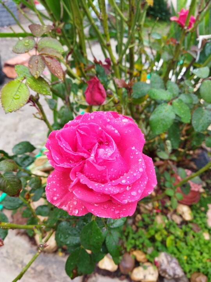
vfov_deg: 65.3
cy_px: 141
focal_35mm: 27
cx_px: 106
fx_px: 219
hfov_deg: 51.4
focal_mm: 4.71
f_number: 1.79
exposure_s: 1/155
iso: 99
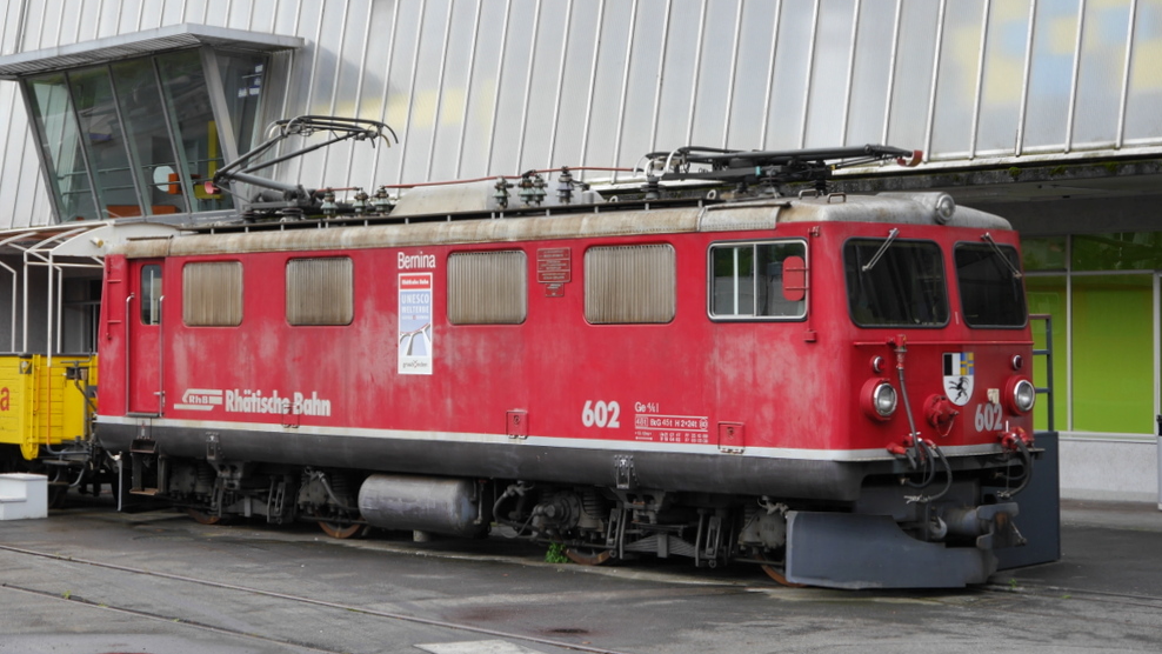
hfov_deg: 28.2
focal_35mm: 75
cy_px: 321
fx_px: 2311
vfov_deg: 16.1
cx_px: 579
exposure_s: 1/80
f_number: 5.2
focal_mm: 34
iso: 200
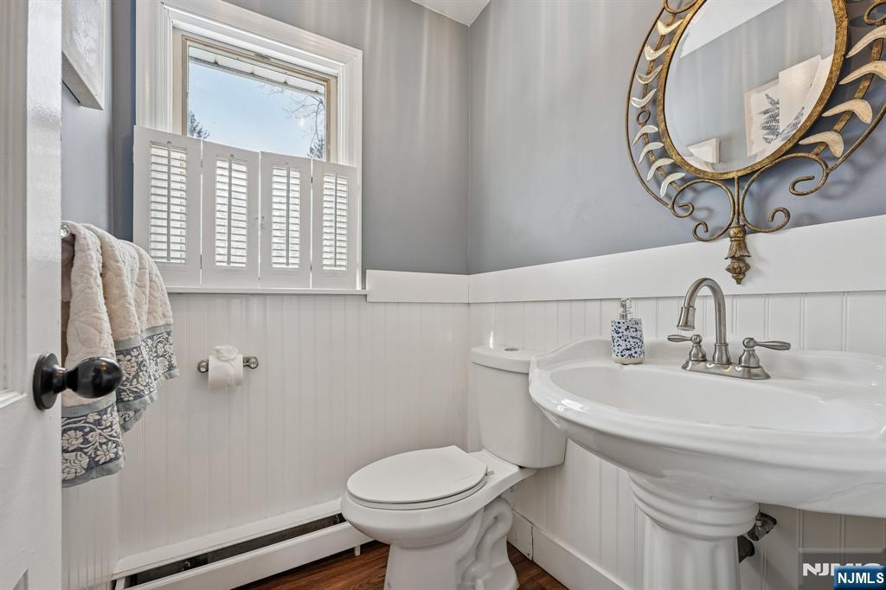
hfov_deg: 104.3
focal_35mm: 14
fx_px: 344
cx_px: 443
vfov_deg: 81.2
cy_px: 295
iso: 250
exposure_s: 1/15
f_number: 8
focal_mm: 14
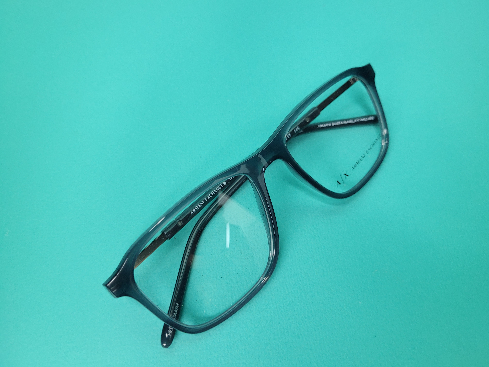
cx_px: 244
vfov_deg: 53.1
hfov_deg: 67.3
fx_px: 367
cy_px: 184
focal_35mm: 26
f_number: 1.8
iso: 200
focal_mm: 5.4
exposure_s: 1/100
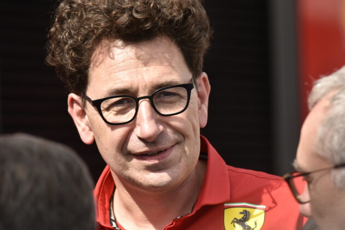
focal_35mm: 280
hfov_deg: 7.4
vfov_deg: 4.9
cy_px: 115
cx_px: 172
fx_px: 2683
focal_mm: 280
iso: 500
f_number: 9
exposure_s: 1/640
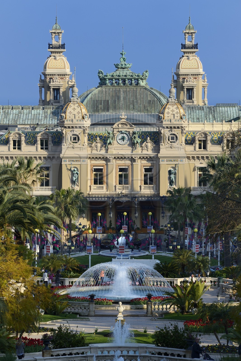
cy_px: 180
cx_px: 120
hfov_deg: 7.6
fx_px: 1808
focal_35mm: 180
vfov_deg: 11.4
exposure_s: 1/200
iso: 200
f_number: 11
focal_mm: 180
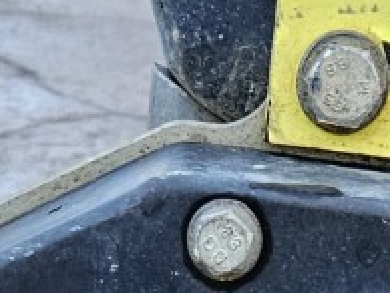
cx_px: 263
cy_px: 941
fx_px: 1904
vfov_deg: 7.5
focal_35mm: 169
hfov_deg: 11.7
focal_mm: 5.4
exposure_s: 1/100
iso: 200
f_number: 1.8
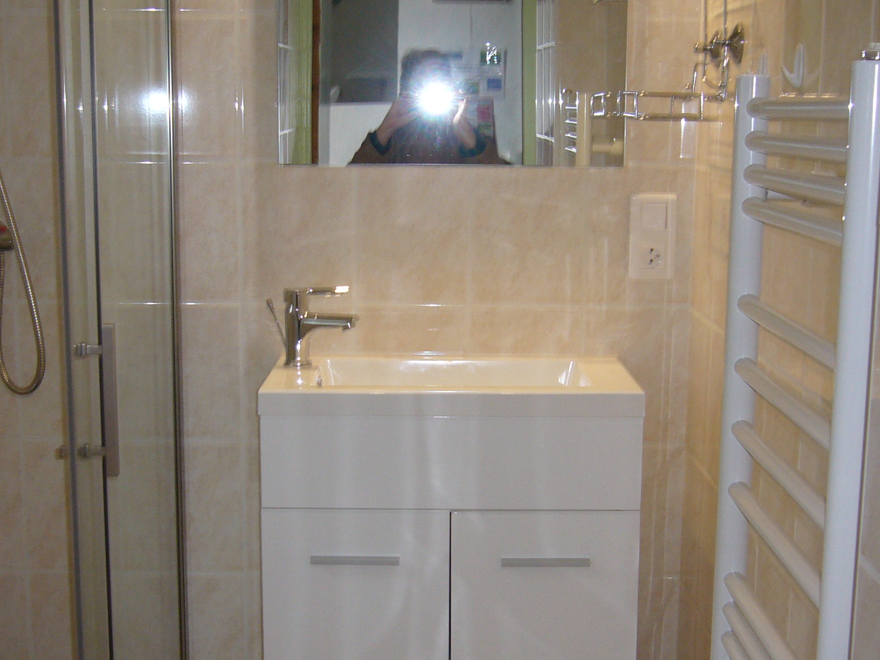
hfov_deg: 34.3
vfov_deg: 26.0
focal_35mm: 56
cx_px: 408
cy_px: 403
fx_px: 1424
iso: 100
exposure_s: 1/30
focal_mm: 5.8
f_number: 2.8
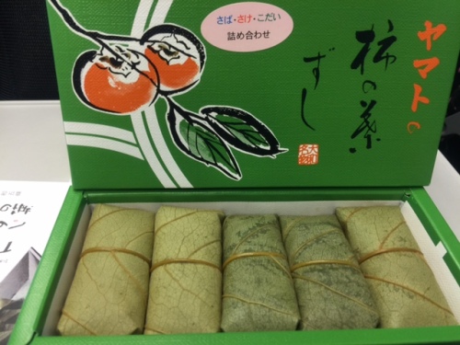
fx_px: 385
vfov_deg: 48.2
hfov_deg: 61.7
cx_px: 230
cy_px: 172
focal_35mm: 29
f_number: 2.2
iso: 32
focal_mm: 4.15
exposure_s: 1/15
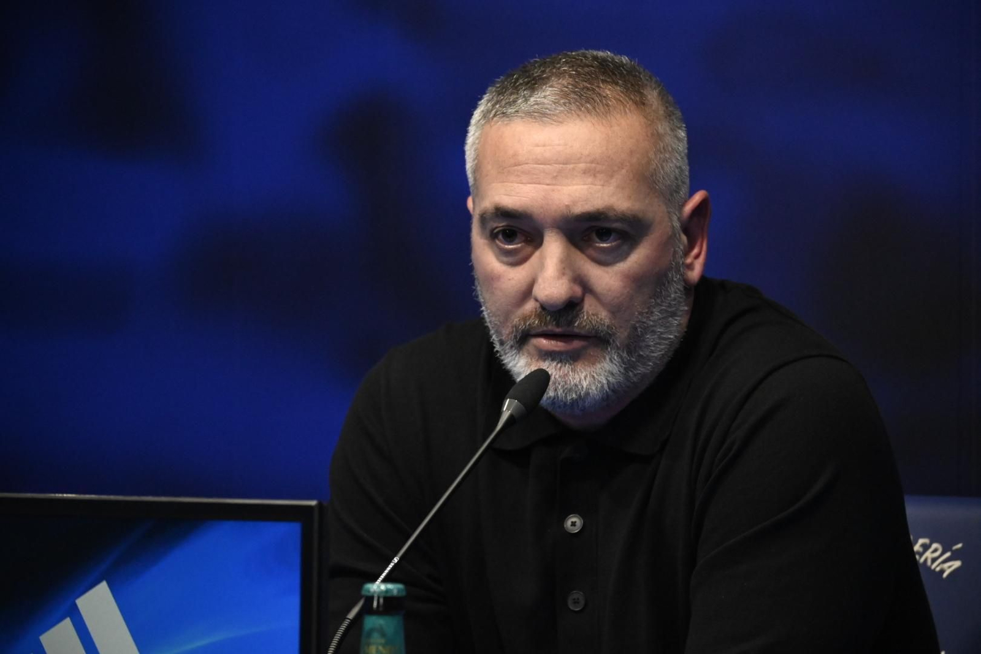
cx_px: 490
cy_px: 327
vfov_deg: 6.3
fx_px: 5927
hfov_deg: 9.5
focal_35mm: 218
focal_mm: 145
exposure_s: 1/160
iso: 4000
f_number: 5.6
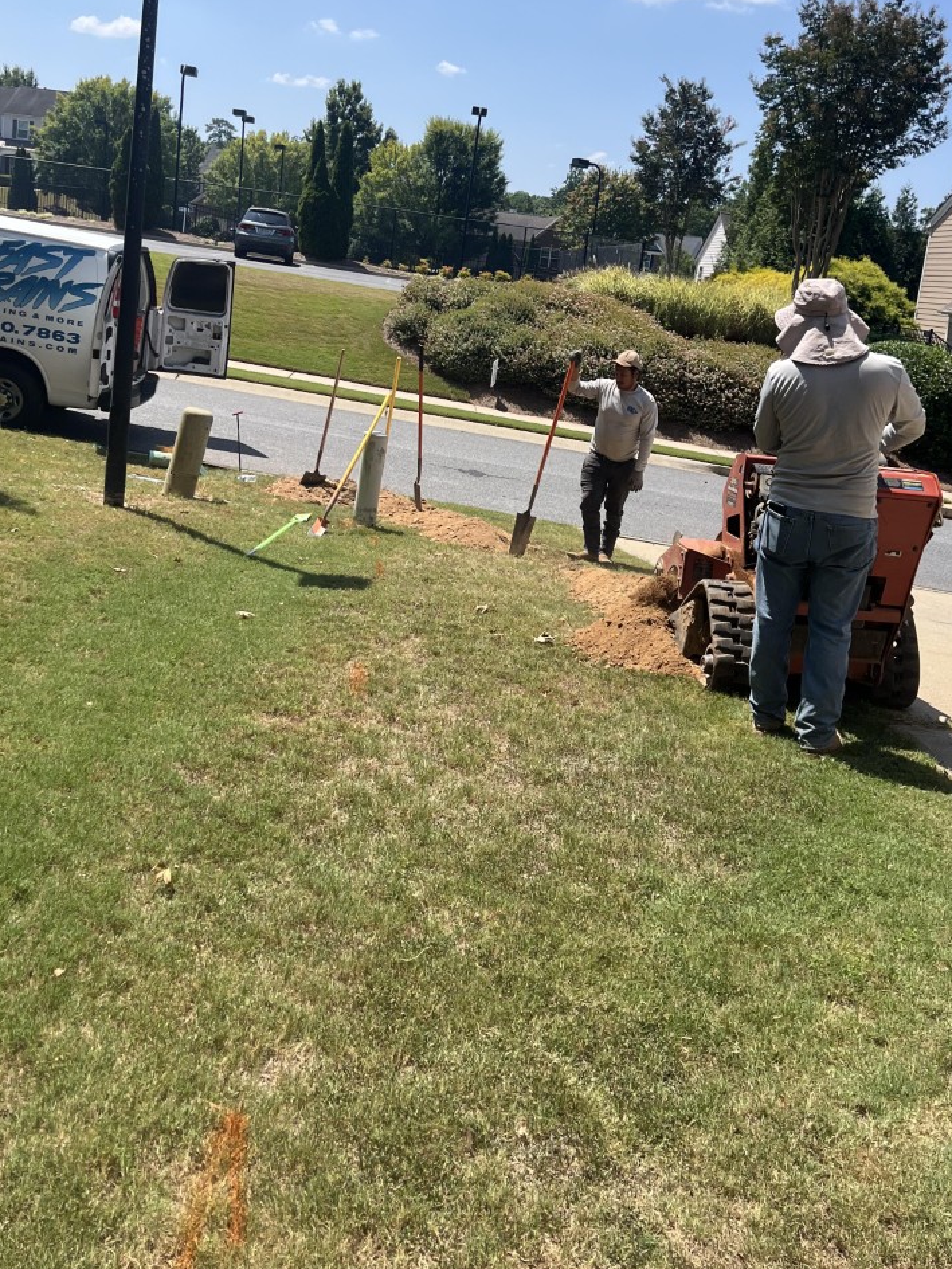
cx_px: 473
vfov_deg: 54.9
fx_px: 1210
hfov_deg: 43.0
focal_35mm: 33
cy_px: 501
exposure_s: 1/3831
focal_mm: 5.7
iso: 50
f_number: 1.5
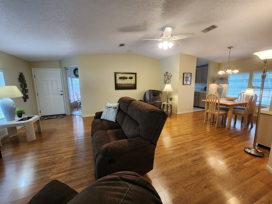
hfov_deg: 106.2
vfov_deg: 89.9
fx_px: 102
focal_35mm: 13
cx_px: 136
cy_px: 102
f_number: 2.2
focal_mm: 2.2
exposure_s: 1/60
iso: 250
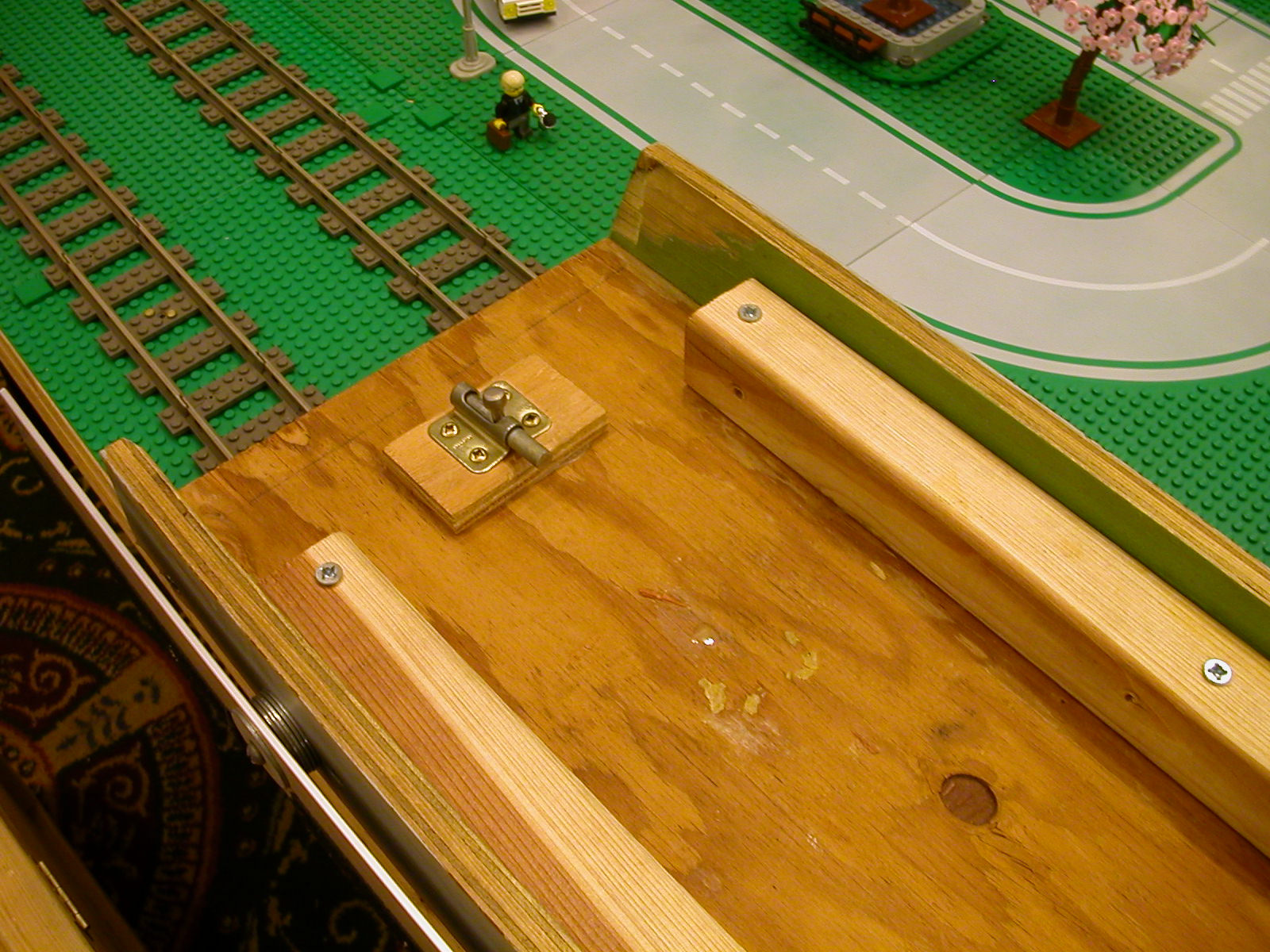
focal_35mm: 37
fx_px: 1357
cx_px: 635
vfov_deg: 38.7
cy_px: 476
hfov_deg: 50.1
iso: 100
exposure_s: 1/12.1
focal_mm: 5.6
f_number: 2.7
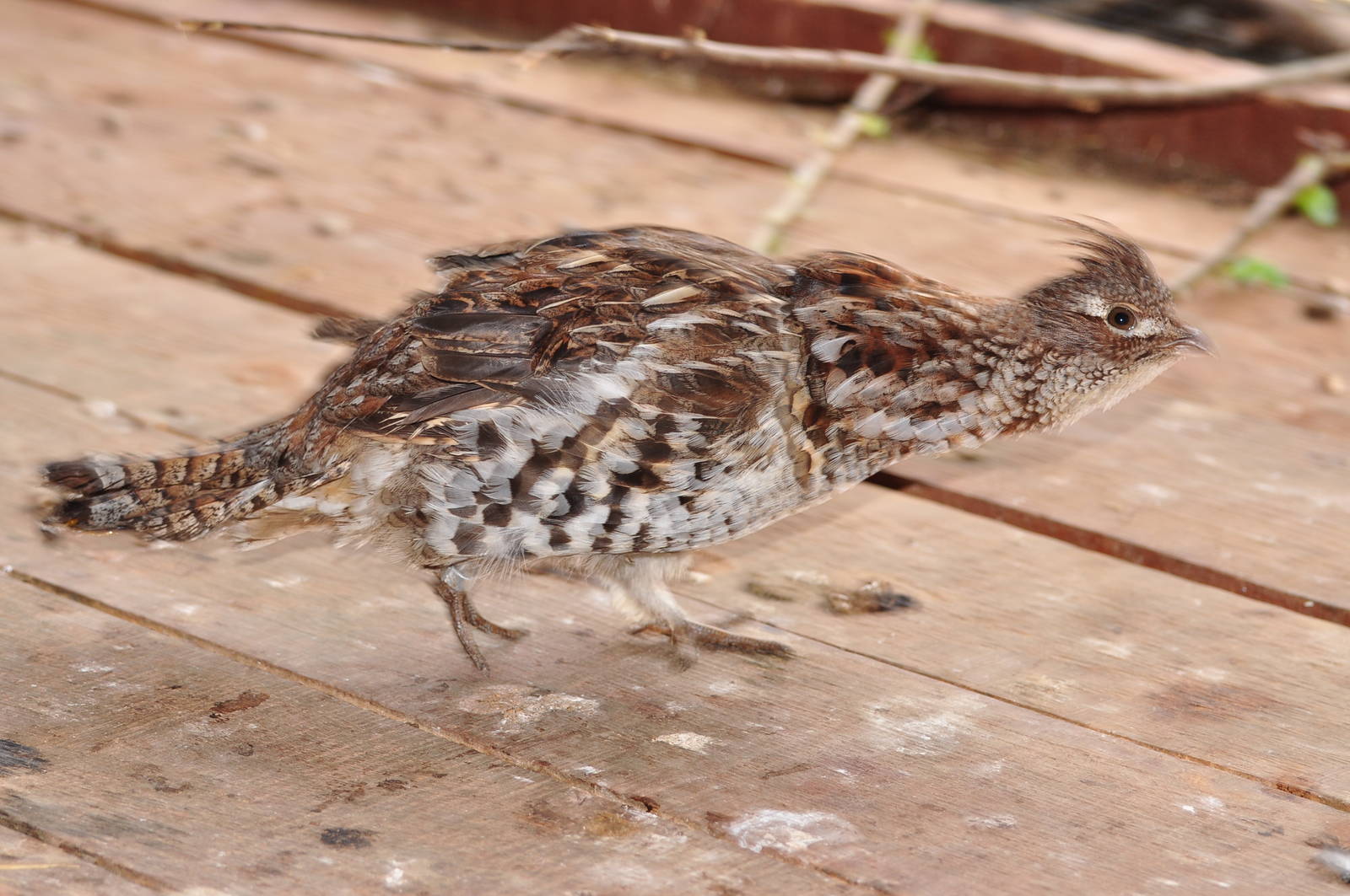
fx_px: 3933
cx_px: 675
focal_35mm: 105
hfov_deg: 19.5
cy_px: 448
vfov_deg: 13.0
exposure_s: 1/60
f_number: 4.5
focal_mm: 70
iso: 200
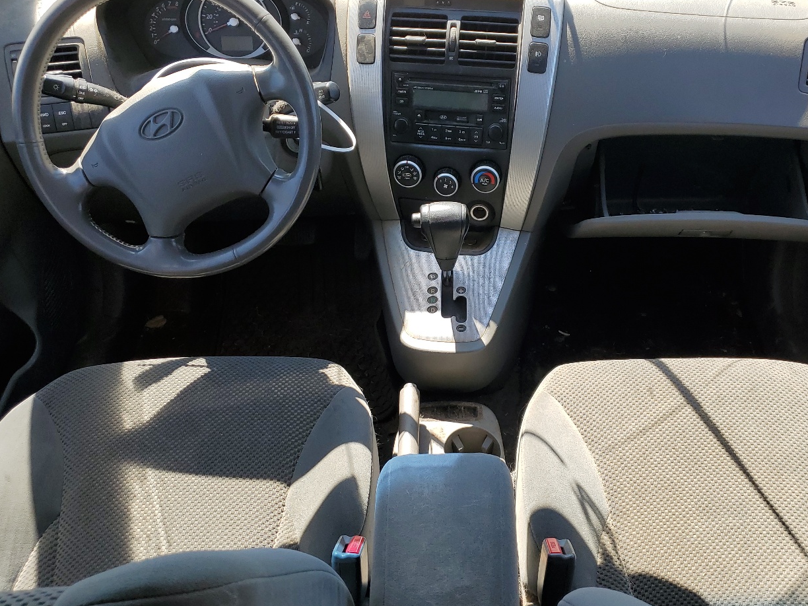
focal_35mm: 34
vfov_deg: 41.8
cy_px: 289
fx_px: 794
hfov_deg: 53.9
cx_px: 440
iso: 50
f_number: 1.5
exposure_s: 1/556
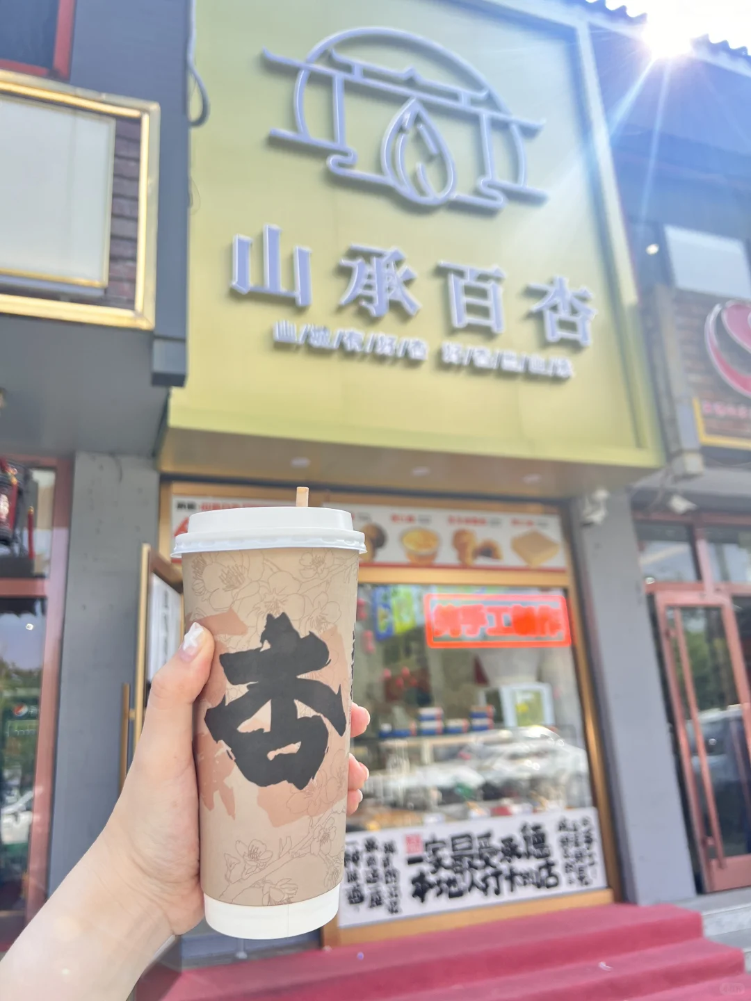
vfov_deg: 67.3
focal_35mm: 26
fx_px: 752
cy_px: 500
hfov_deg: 53.1
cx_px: 376
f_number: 1.5
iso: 50
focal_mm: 5.7
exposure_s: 1/544
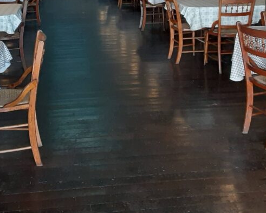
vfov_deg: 26.8
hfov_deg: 34.0
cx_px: 99
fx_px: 433
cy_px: 28
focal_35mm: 55
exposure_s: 1/30
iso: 250
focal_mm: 2.91
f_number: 1.9
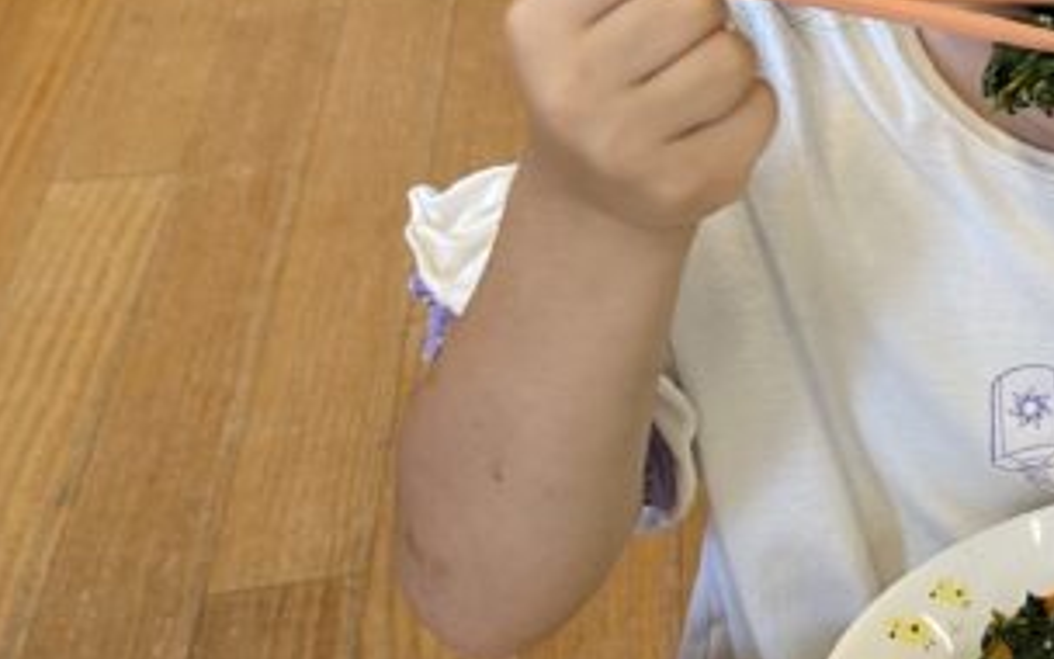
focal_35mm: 67
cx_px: 1179
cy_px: 173
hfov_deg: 27.8
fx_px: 1925
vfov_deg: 19.3
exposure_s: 1/60
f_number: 1.6
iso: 100
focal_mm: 5.1
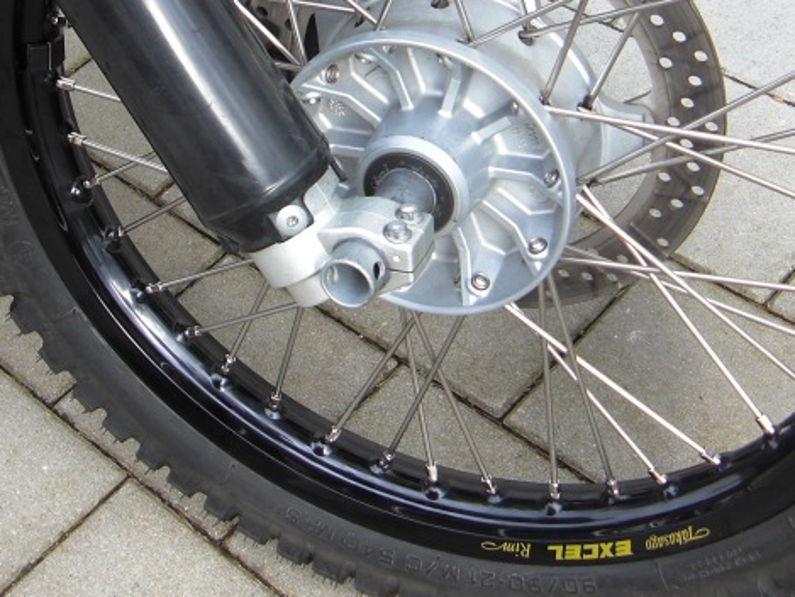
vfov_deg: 20.1
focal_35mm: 72
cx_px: 356
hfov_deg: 27.0
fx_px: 1654
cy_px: 88
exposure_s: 1/80
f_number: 2.7
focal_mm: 5.8
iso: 50
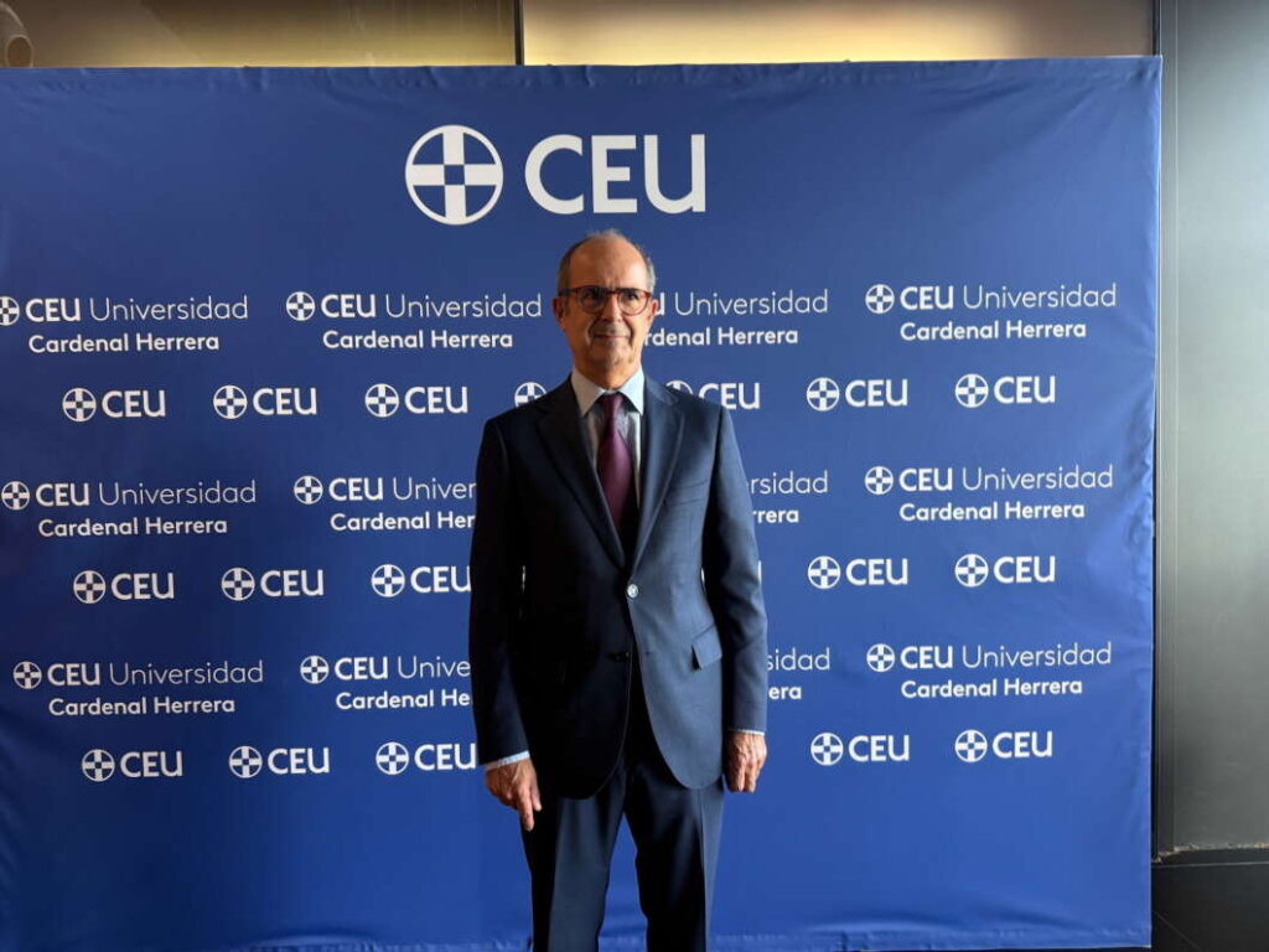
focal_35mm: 24
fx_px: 880
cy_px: 476
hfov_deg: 71.6
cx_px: 634
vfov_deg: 56.8
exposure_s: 1/50
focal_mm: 6.76
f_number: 1.78
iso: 250
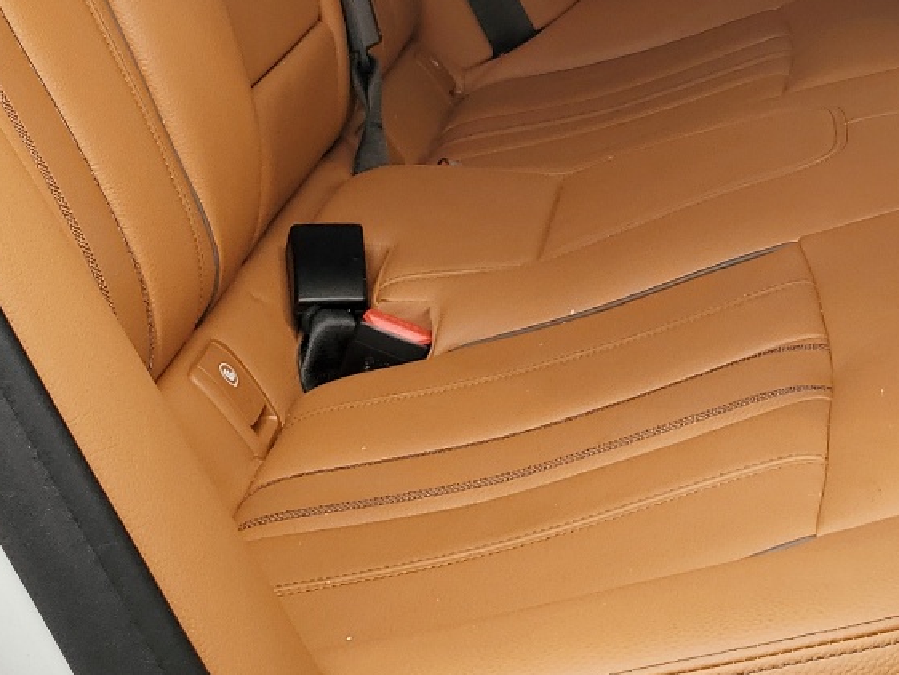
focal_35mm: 74
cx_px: 718
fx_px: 1923
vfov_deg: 18.8
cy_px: -152
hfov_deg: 25.9
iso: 50
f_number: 1.5
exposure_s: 1/435
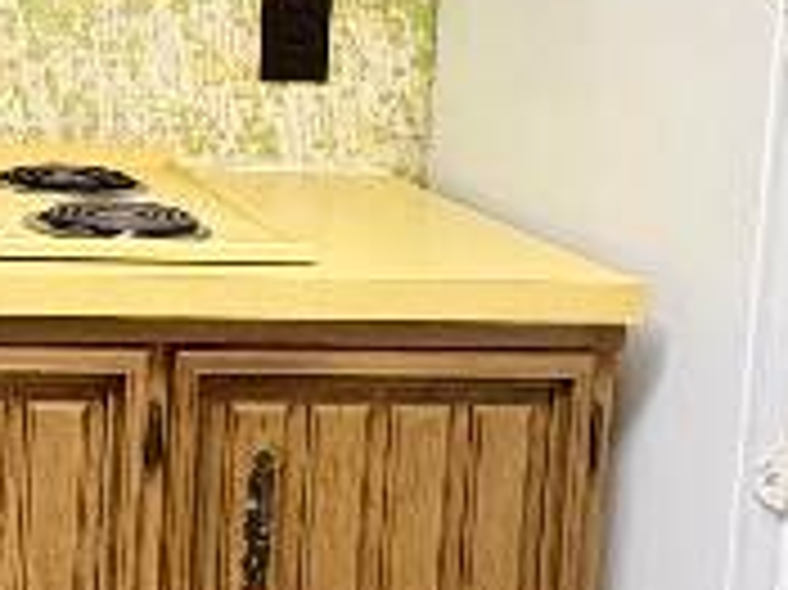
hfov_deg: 25.9
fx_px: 1547
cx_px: -131
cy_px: 74
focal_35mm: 68
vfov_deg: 21.2
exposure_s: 1/60
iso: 250
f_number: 2.2
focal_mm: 2.22
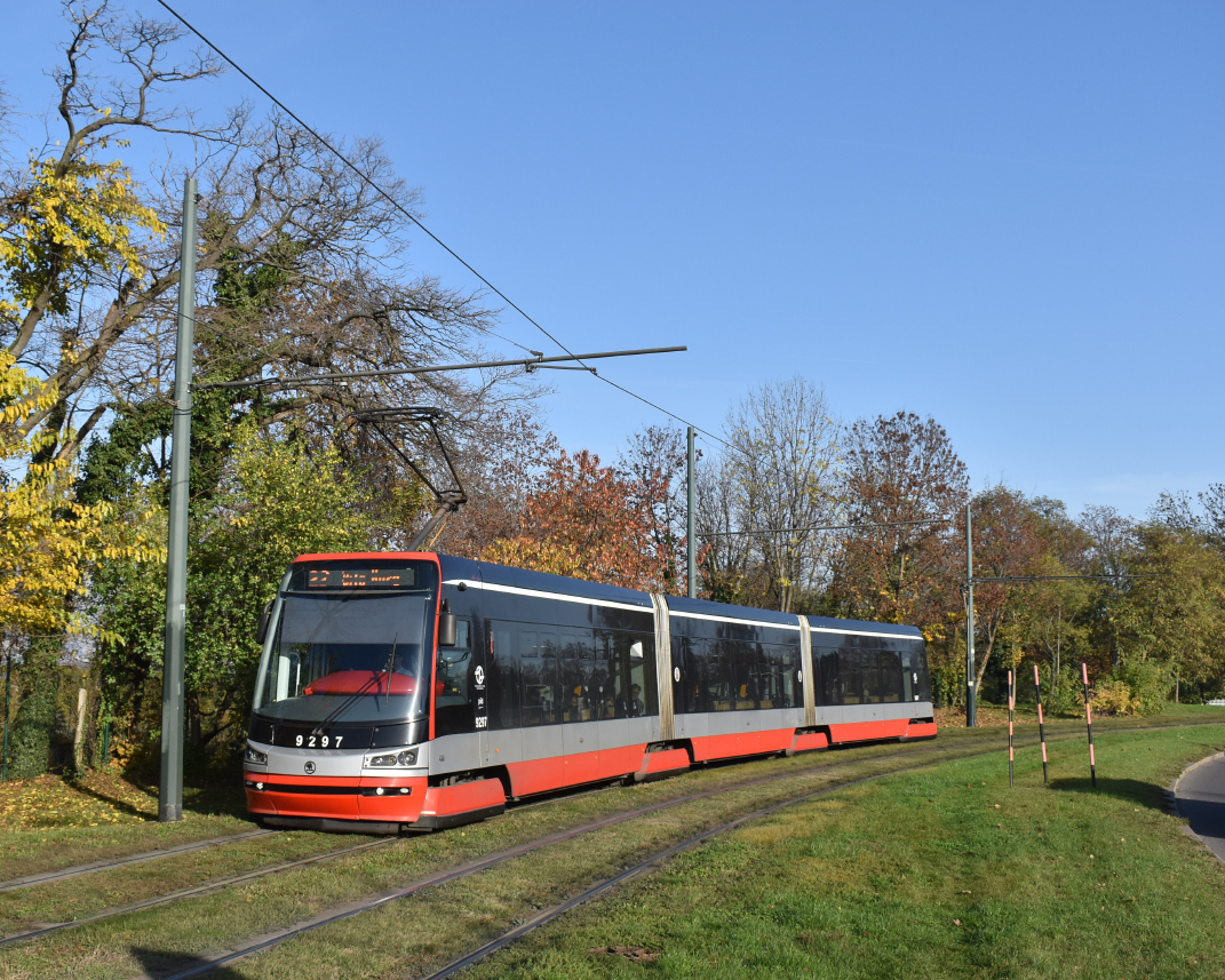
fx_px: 1487
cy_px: 487
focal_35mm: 41
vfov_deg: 36.5
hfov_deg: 44.7
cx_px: 527
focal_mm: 24
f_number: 7.1
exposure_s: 1/1250
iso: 320
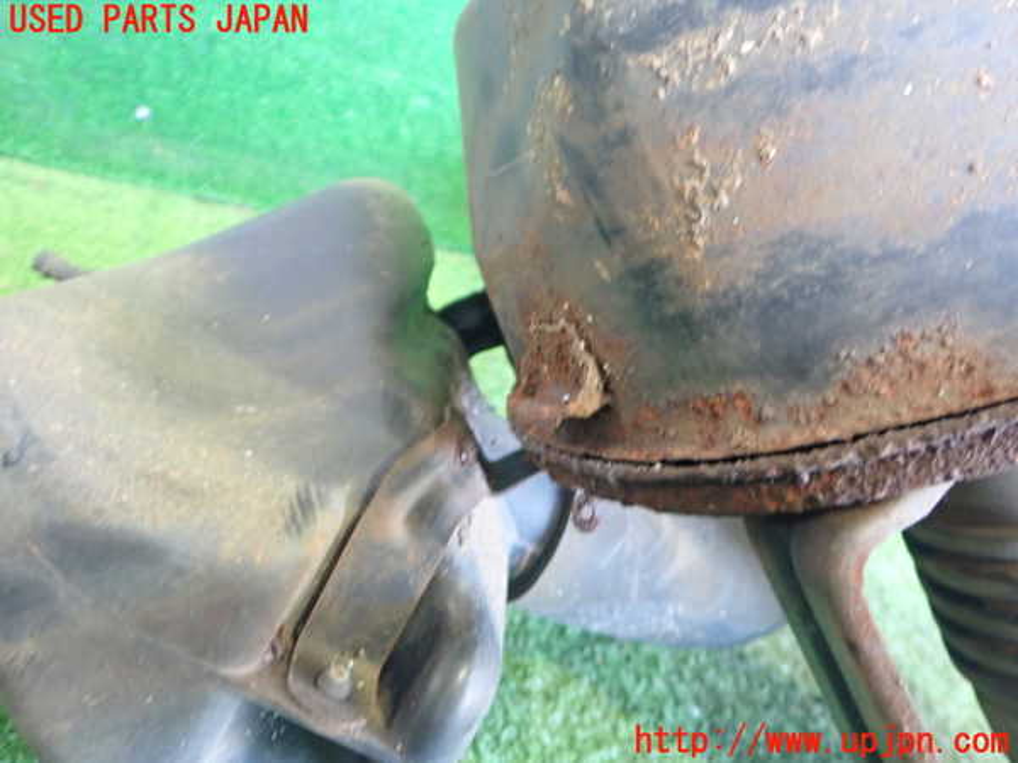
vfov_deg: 46.8
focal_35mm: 30
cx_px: 509
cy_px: 382
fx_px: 882
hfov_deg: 60.0
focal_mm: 5.4
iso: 800
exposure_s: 1/30
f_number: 2.3
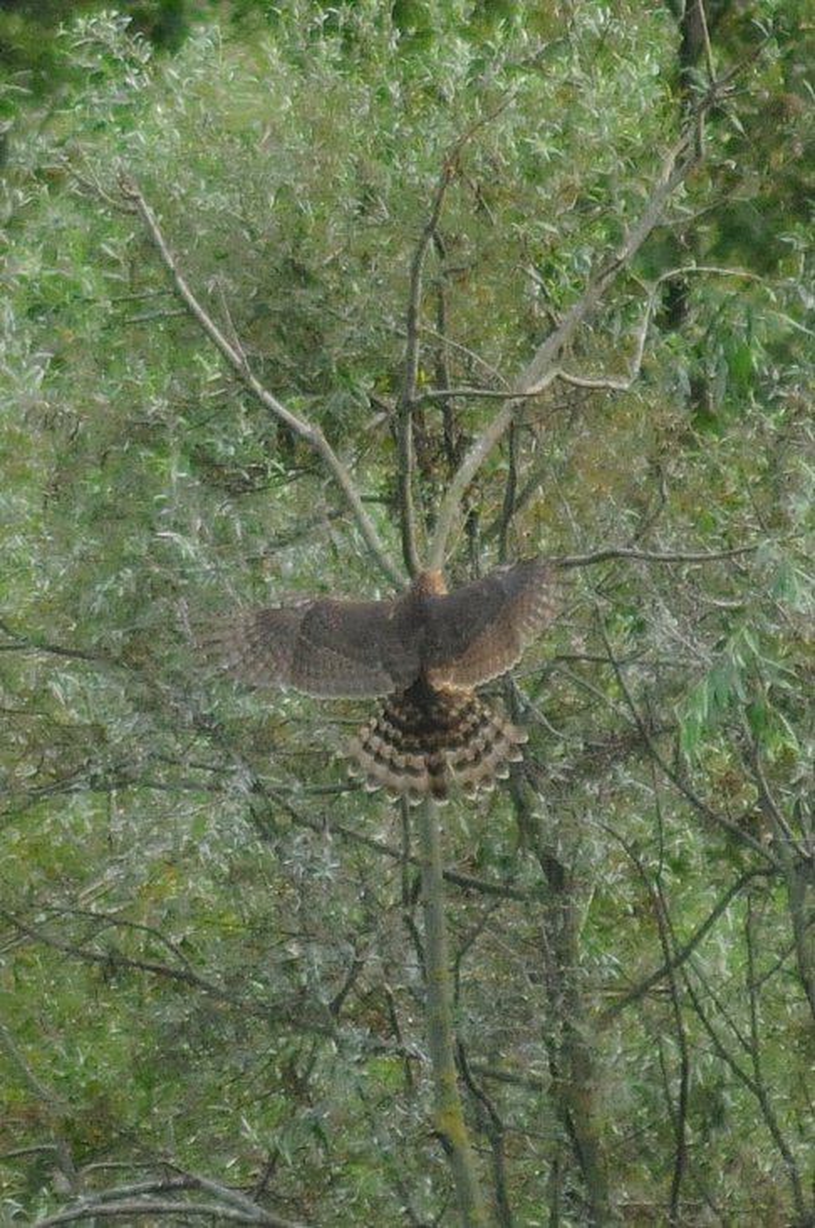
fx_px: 15324
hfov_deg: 3.0
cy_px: 614
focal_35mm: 450
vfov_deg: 4.6
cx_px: 408
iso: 800
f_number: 5.6
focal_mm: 300
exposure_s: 1/1000
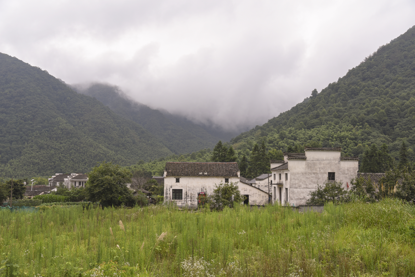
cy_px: 138
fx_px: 438
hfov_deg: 50.7
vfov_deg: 35.1
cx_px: 208
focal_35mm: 38
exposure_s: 1/100
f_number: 5.6
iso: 100
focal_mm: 38
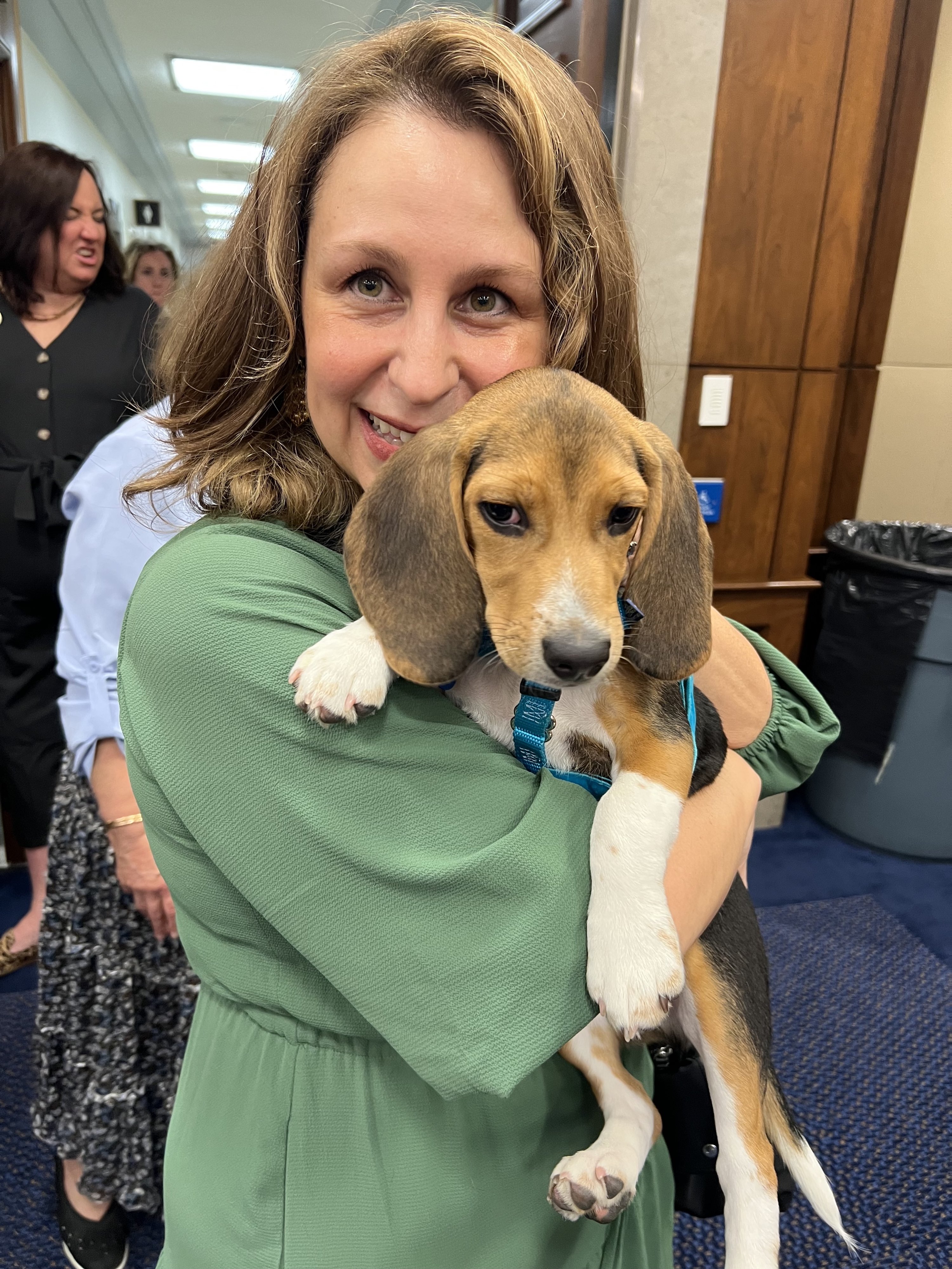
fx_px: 953
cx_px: 476
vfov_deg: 67.3
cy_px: 634
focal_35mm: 26
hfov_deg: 53.1
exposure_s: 1/55
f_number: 1.5
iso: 200
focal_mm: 5.7
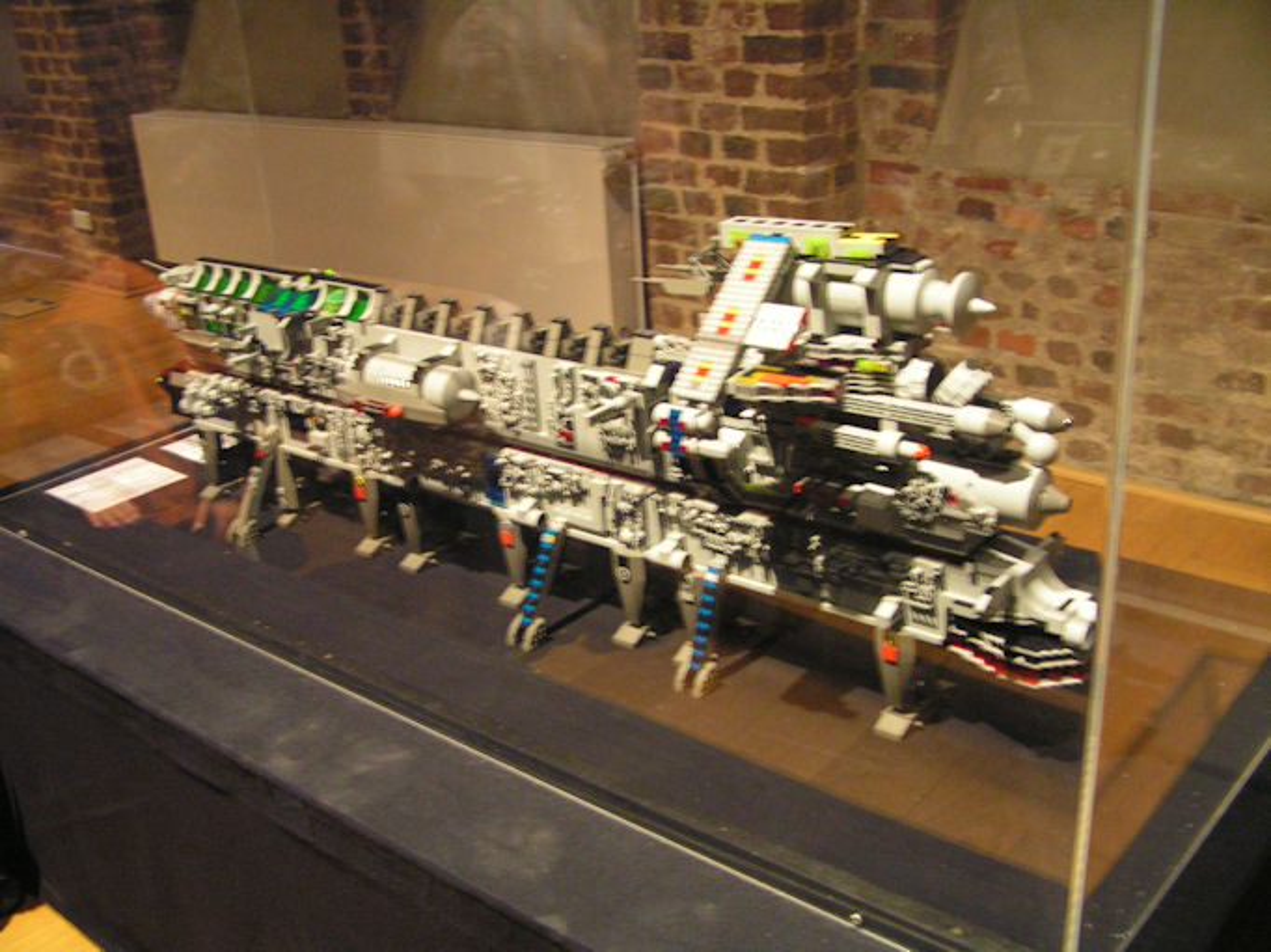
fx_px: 1395
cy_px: 476
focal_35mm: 38
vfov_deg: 37.7
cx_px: 636
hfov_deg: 49.0
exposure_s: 1/5
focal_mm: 6.3
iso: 200
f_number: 2.8
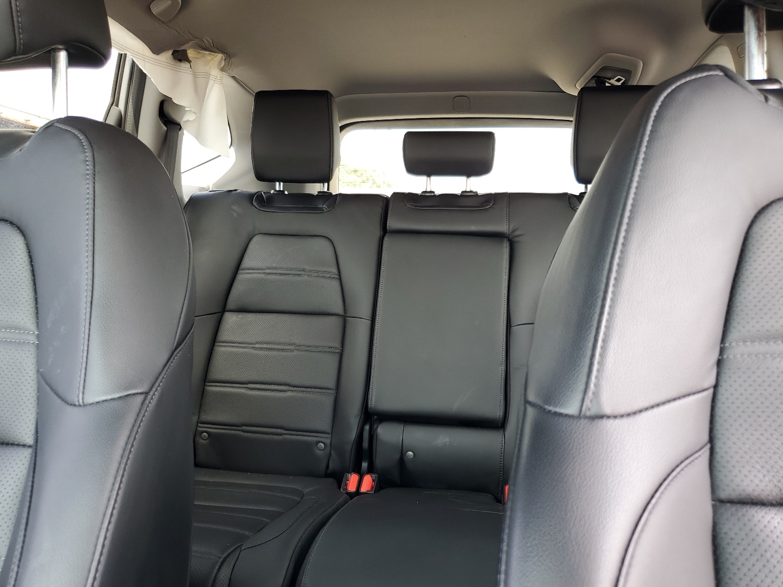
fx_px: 588
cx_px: 392
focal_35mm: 26
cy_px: 294
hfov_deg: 67.3
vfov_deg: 53.1
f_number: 1.5
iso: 51
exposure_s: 1/60.2
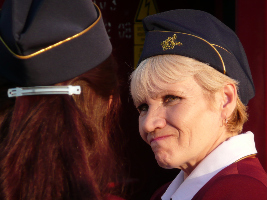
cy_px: 100
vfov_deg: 5.3
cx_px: 134
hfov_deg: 7.1
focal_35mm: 280
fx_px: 2160
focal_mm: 46
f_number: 4.9
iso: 100
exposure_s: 1/160
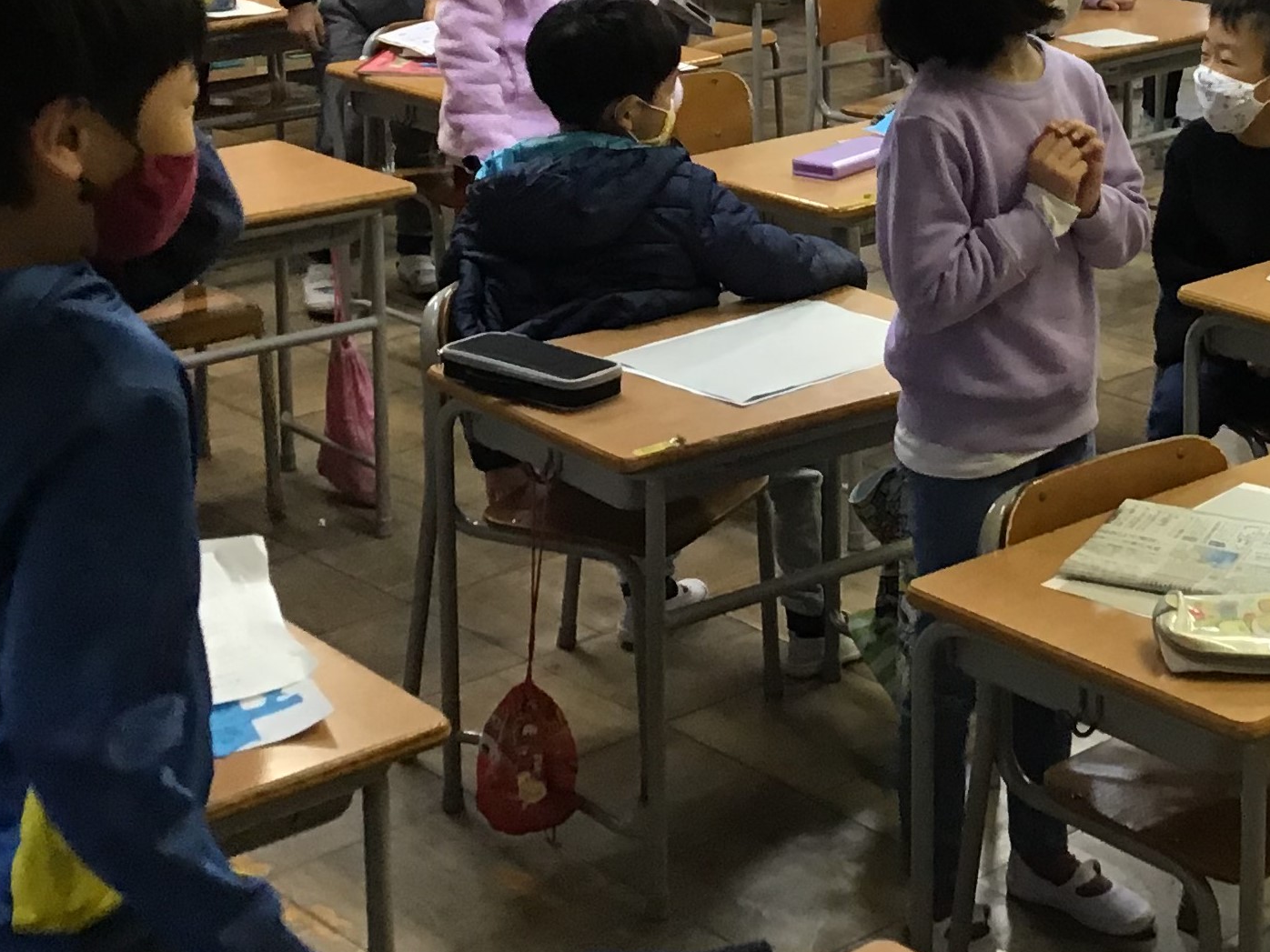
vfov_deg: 23.6
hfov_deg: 31.2
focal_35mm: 61
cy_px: 149
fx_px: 2238
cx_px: 926
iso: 100
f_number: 2.4
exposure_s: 1/30
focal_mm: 3.3
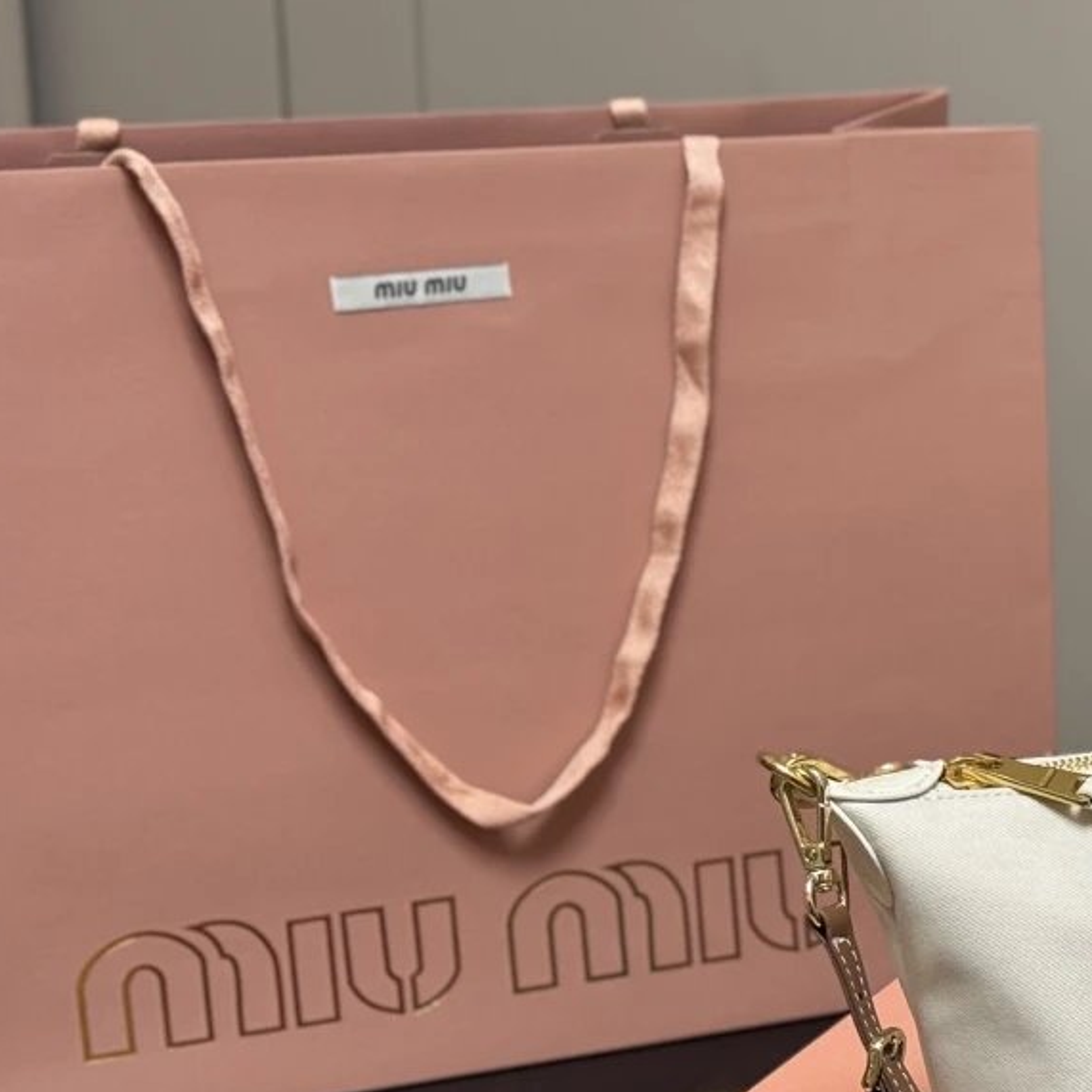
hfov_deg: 15.6
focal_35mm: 107
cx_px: 1367
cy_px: 815
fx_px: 3819
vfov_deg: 16.2
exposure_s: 1/88
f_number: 1.78
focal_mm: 6.76
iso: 100
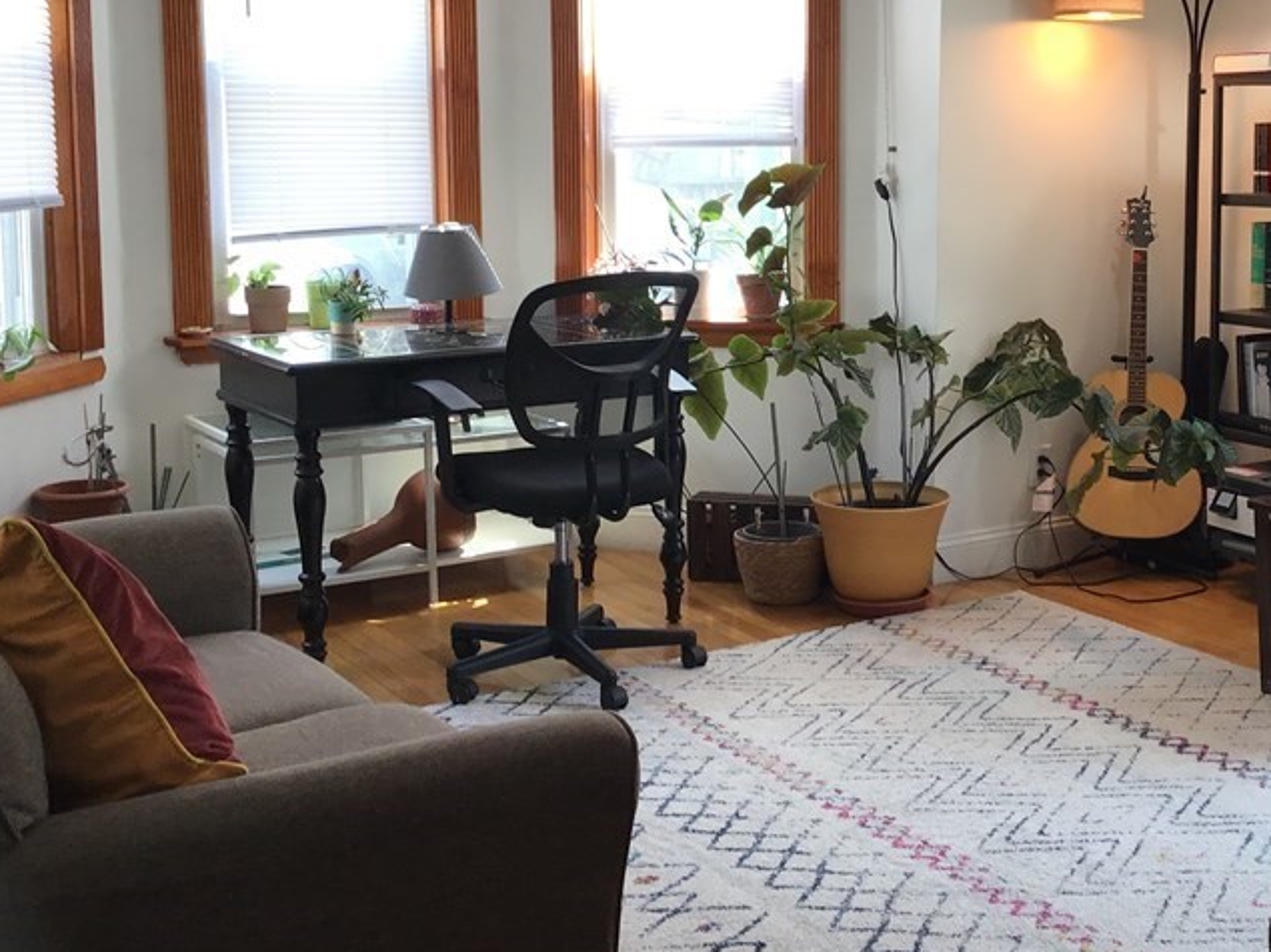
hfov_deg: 37.6
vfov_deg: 29.0
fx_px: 1836
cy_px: 364
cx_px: 889
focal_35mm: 50
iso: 32
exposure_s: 1/30
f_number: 2.4
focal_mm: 3.3
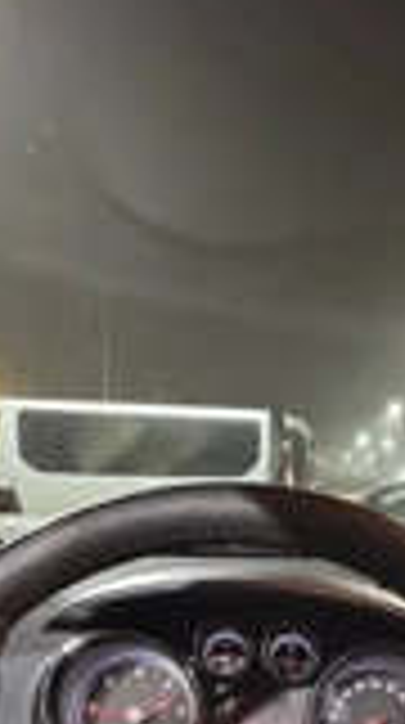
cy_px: 728
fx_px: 729
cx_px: 342
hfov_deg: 30.1
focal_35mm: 38
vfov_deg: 44.6
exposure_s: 1/33
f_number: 2.2
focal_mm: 2.22
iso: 1250
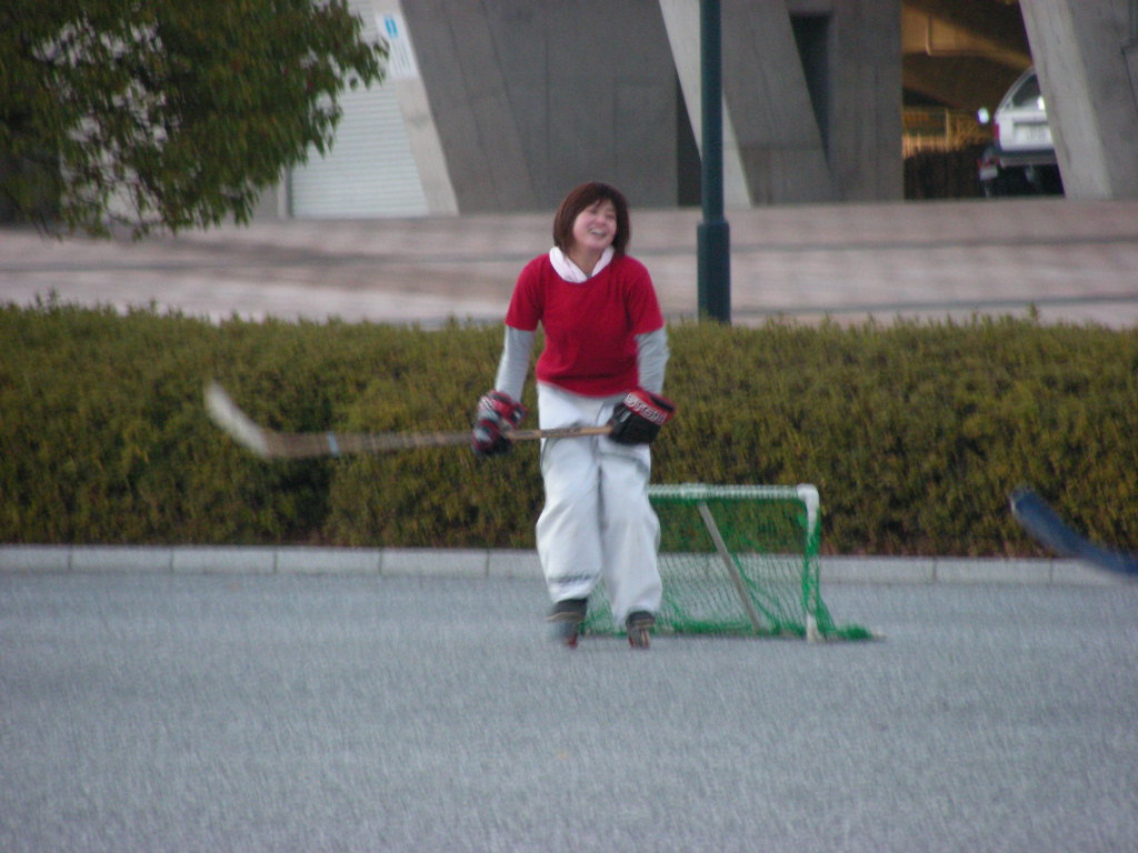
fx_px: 12492
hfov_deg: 5.2
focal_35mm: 380
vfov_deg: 3.9
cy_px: 426
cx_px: 569
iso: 260
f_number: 3.5
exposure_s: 1/15
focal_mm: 63.3
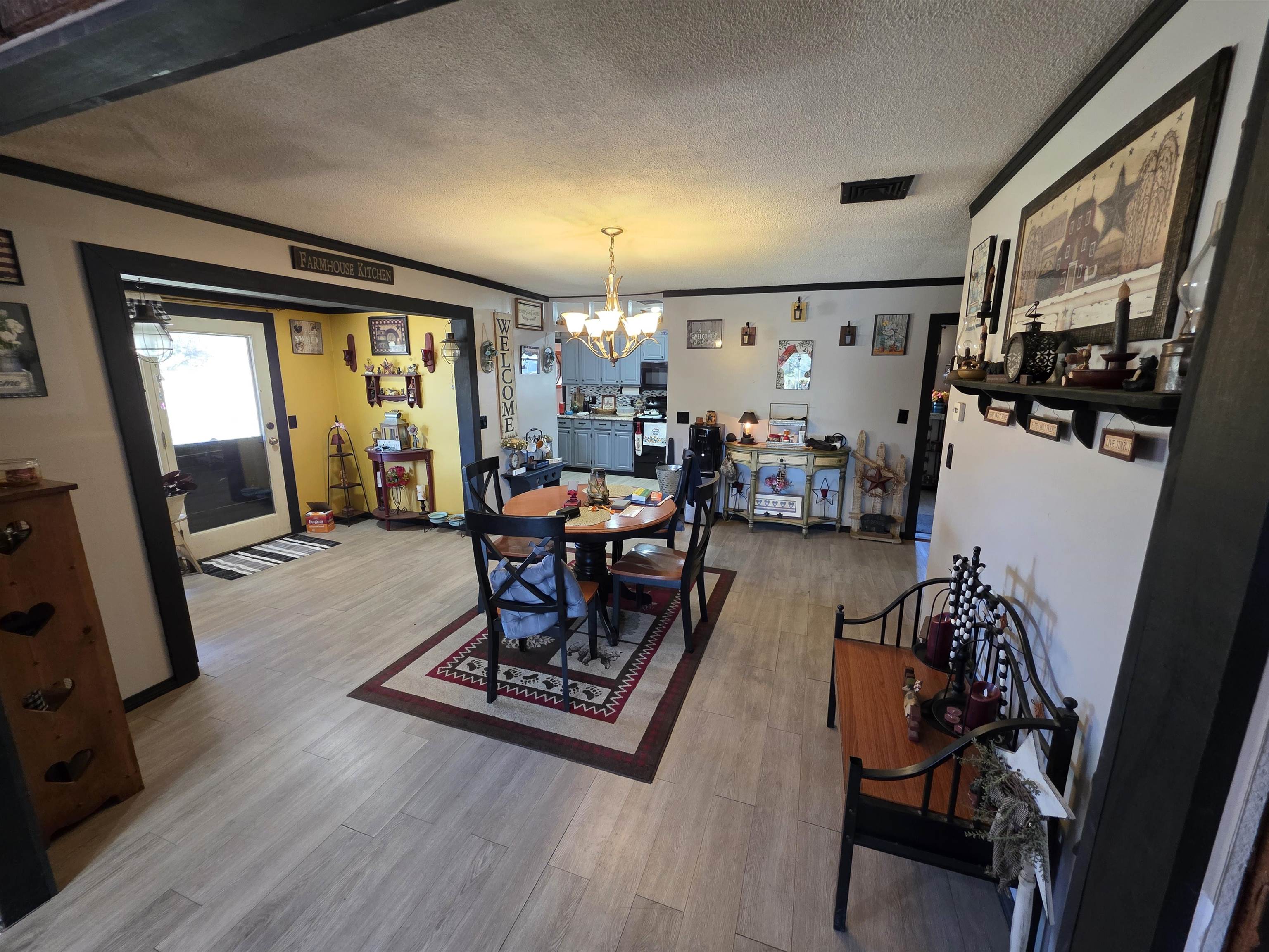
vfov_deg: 89.9
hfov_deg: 106.2
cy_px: 476
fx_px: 477
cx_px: 634
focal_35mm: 13
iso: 400
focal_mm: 2.2
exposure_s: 1/60
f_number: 1.9
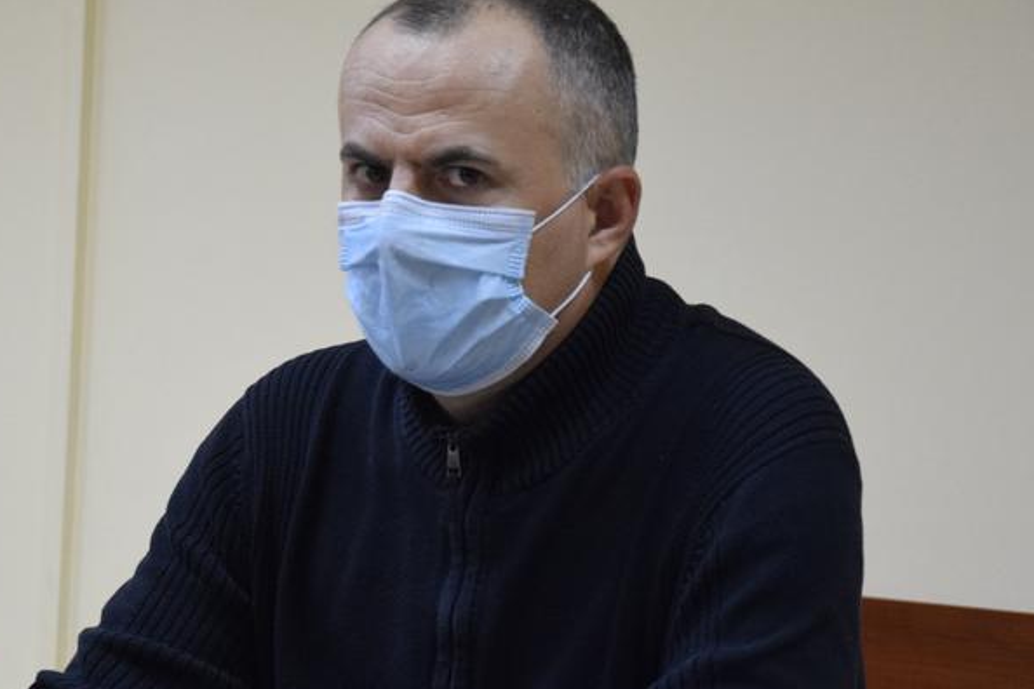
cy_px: 488
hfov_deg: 12.2
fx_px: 4825
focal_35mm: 168
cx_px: 301
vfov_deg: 8.2
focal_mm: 70
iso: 3200
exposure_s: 1/125
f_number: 5.3
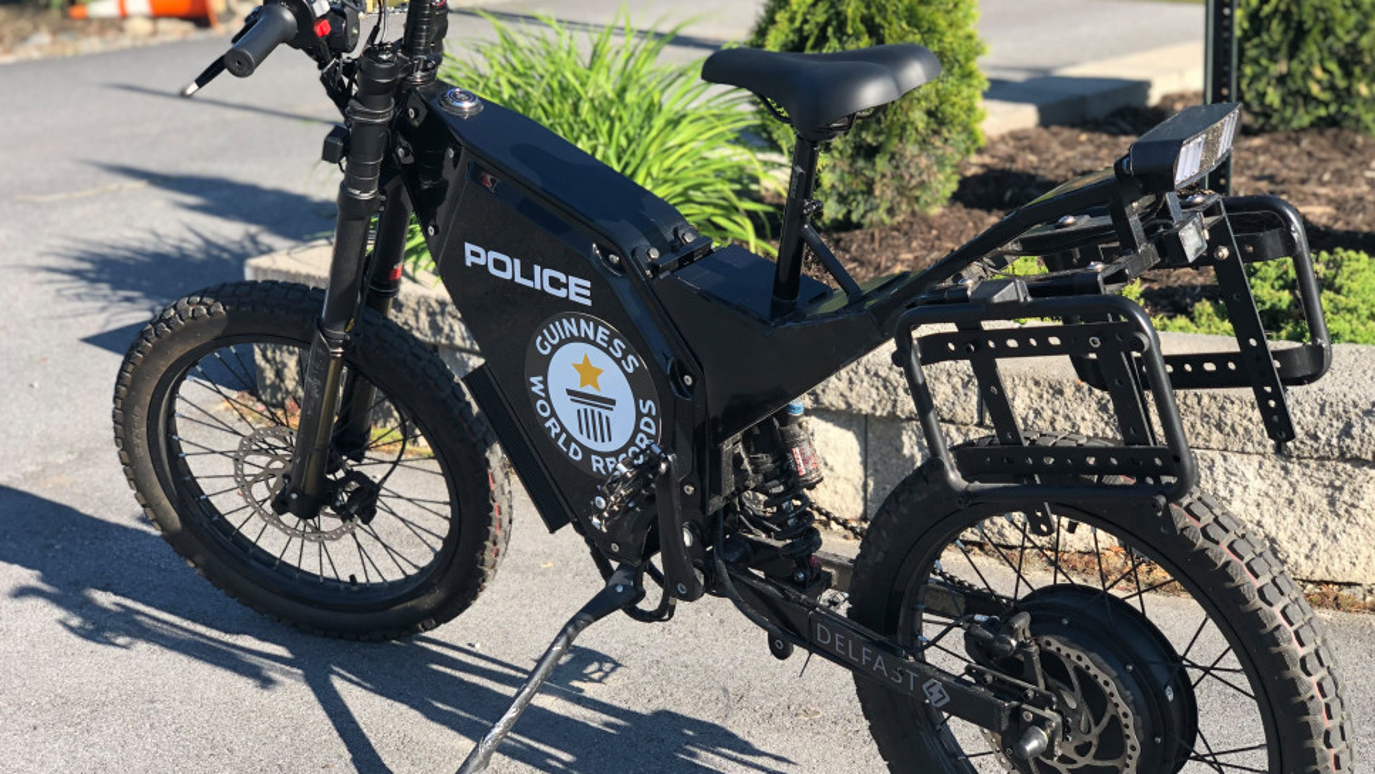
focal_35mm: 60
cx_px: 719
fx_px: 2188
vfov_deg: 20.1
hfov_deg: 34.9
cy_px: 370
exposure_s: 1/262
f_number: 2.4
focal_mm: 6
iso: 16
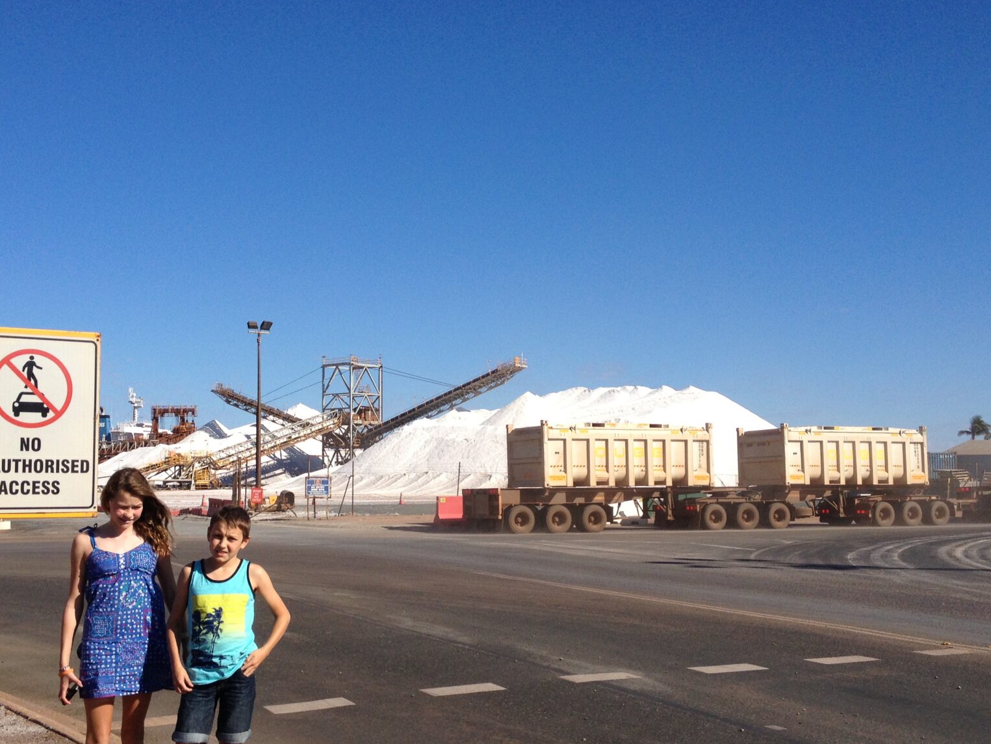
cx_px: 457
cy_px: 421
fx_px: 1346
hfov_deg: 40.4
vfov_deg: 30.8
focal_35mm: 47
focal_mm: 4.28
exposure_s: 1/2513
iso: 50
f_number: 2.4
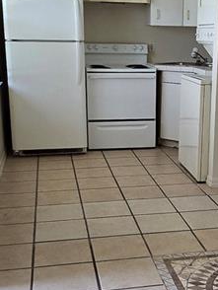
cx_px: 176
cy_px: 159
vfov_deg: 36.1
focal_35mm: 53
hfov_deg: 27.0
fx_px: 444
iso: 100
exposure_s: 1/100
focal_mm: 2.2
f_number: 2.2
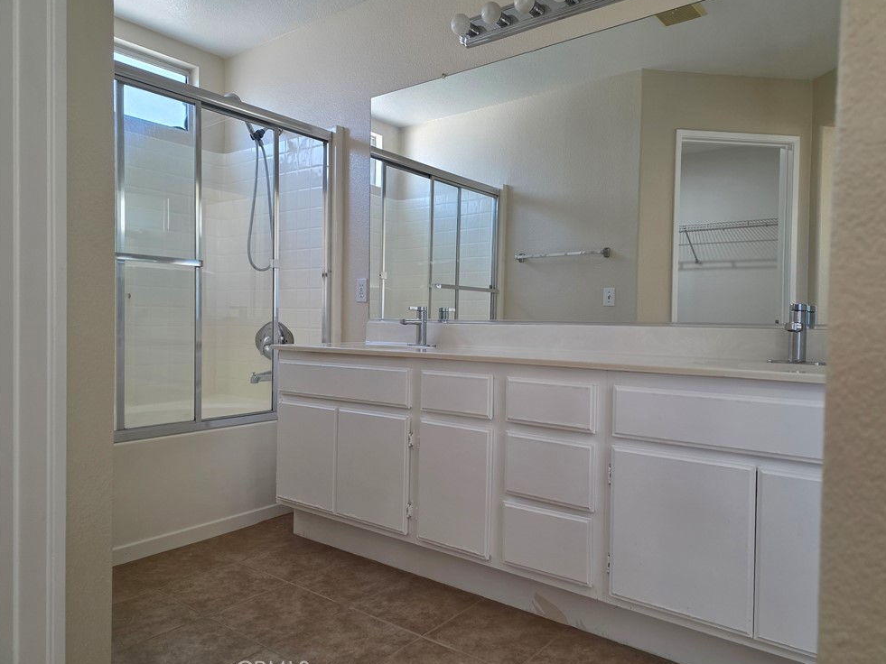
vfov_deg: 56.8
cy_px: 336
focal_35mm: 24
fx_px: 614
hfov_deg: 71.6
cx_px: 456
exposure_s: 1/120
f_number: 1.7
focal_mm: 6.3
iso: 160
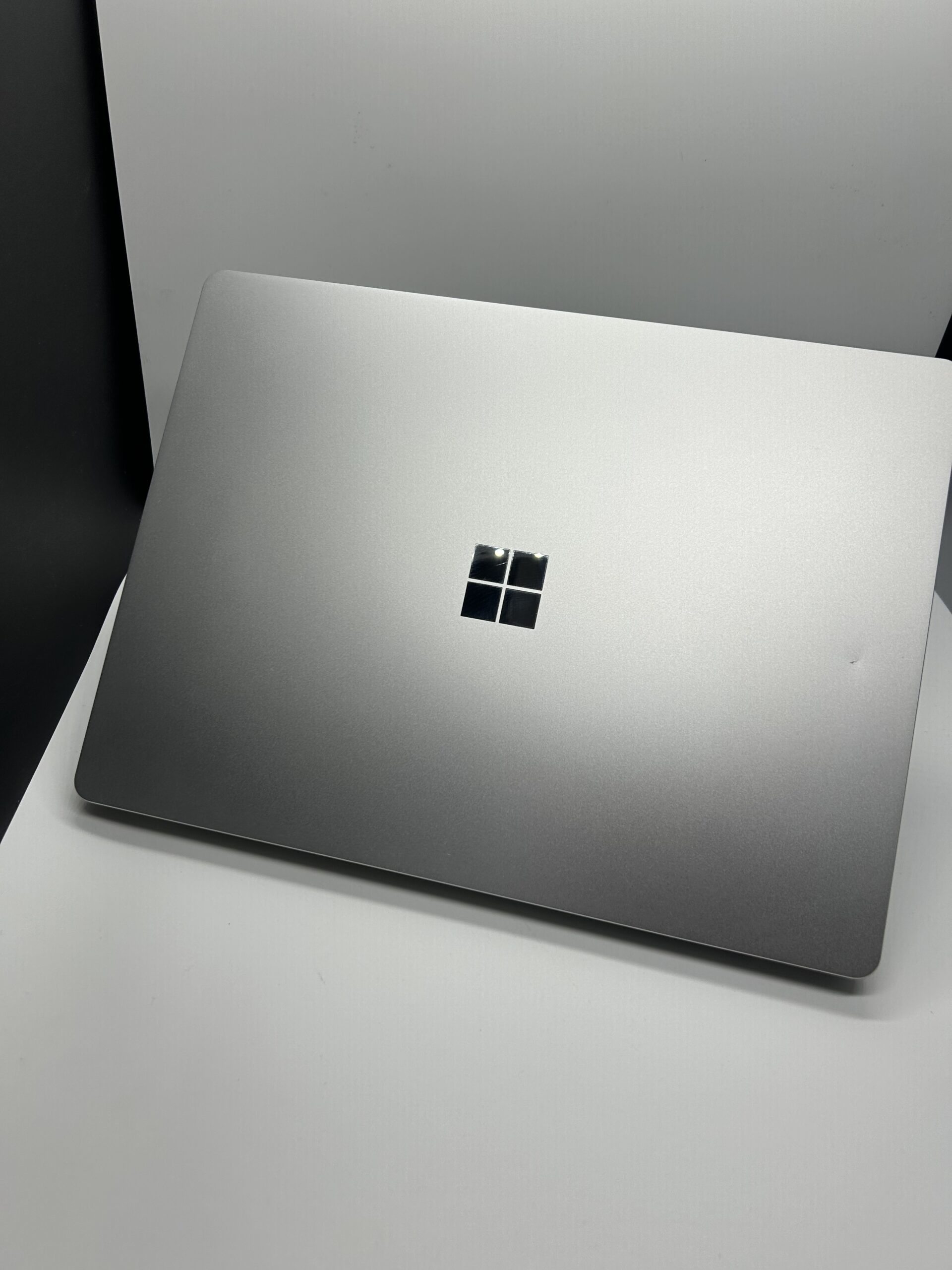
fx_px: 953
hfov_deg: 53.1
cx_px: 476
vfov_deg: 67.3
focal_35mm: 26
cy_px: 635
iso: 50
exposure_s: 1/827
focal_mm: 5.7
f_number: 1.5
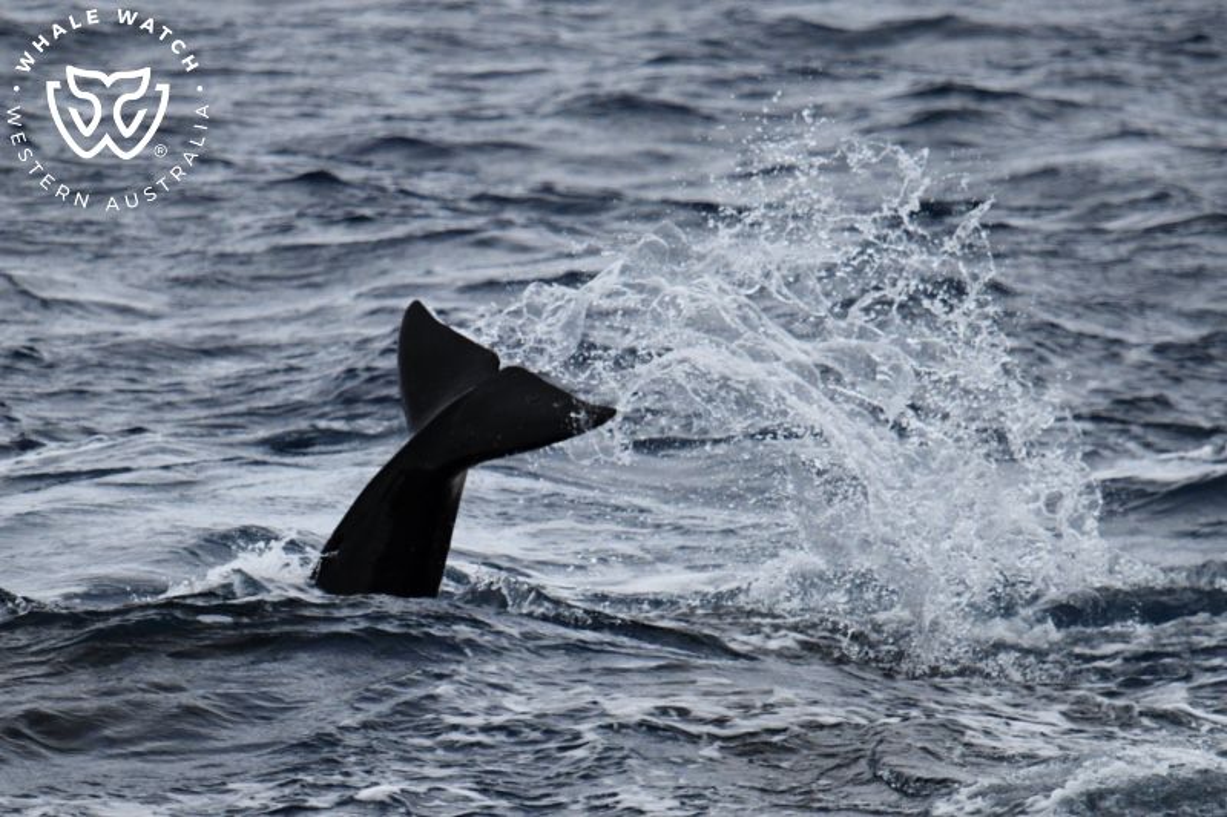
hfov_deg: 3.4
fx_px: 20444
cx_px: 614
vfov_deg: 2.3
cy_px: 408
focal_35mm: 600
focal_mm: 600
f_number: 6.3
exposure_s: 1/8000
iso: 1800
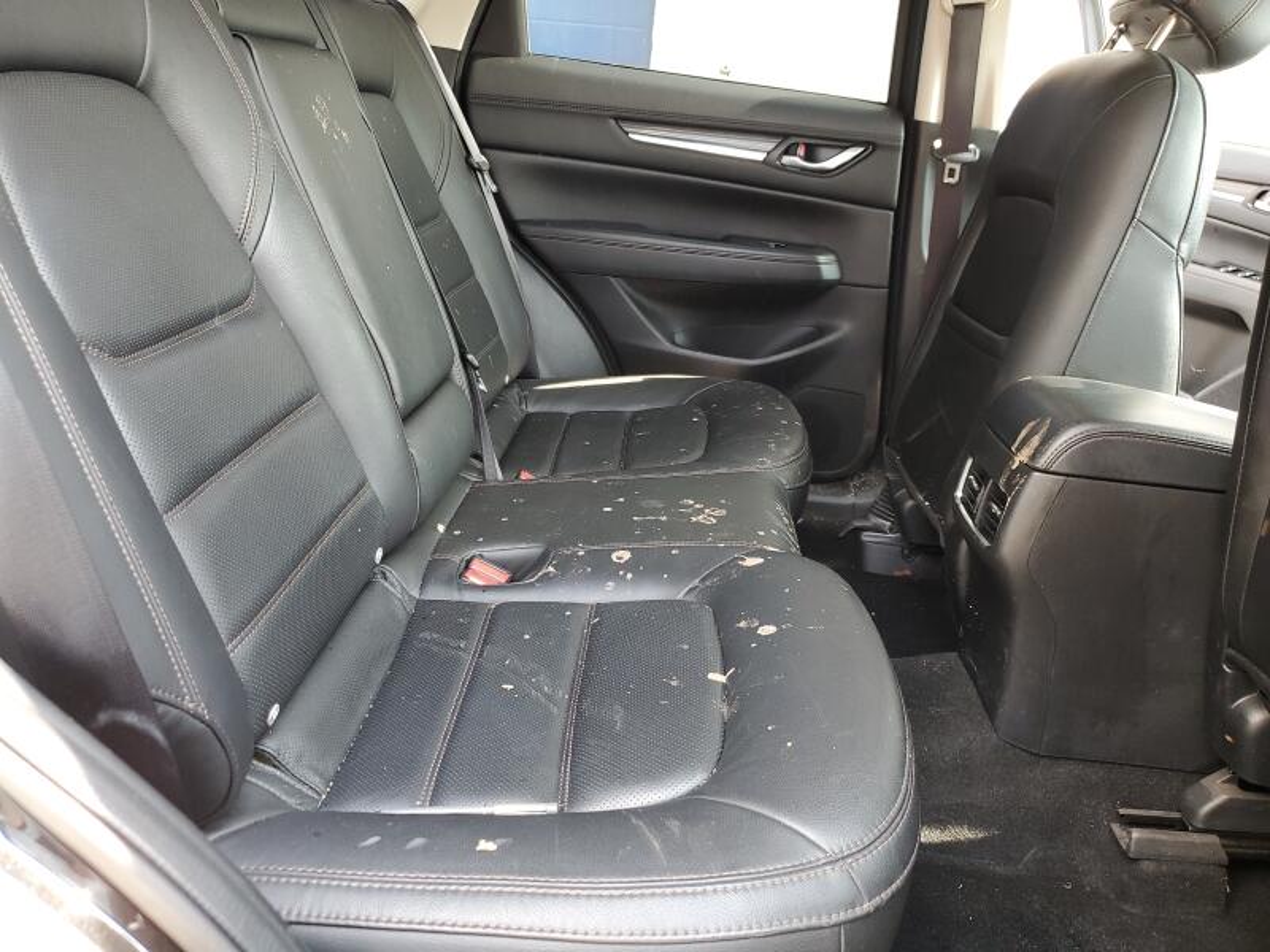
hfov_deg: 67.3
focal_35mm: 26
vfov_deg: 53.1
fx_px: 954
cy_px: 476
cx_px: 635
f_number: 1.5
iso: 84
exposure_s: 1/60.2
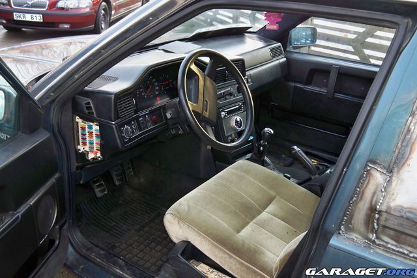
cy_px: 139
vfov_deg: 36.0
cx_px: 208
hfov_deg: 51.9
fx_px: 429
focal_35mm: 37
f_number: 3.1
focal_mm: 7.9
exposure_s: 1/30
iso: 200
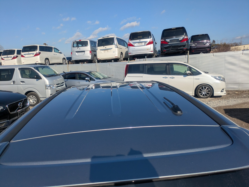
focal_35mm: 25
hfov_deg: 69.4
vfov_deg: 54.9
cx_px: 124
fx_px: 180
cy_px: 94
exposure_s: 1/4444
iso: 45
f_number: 1.89
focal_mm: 5.43
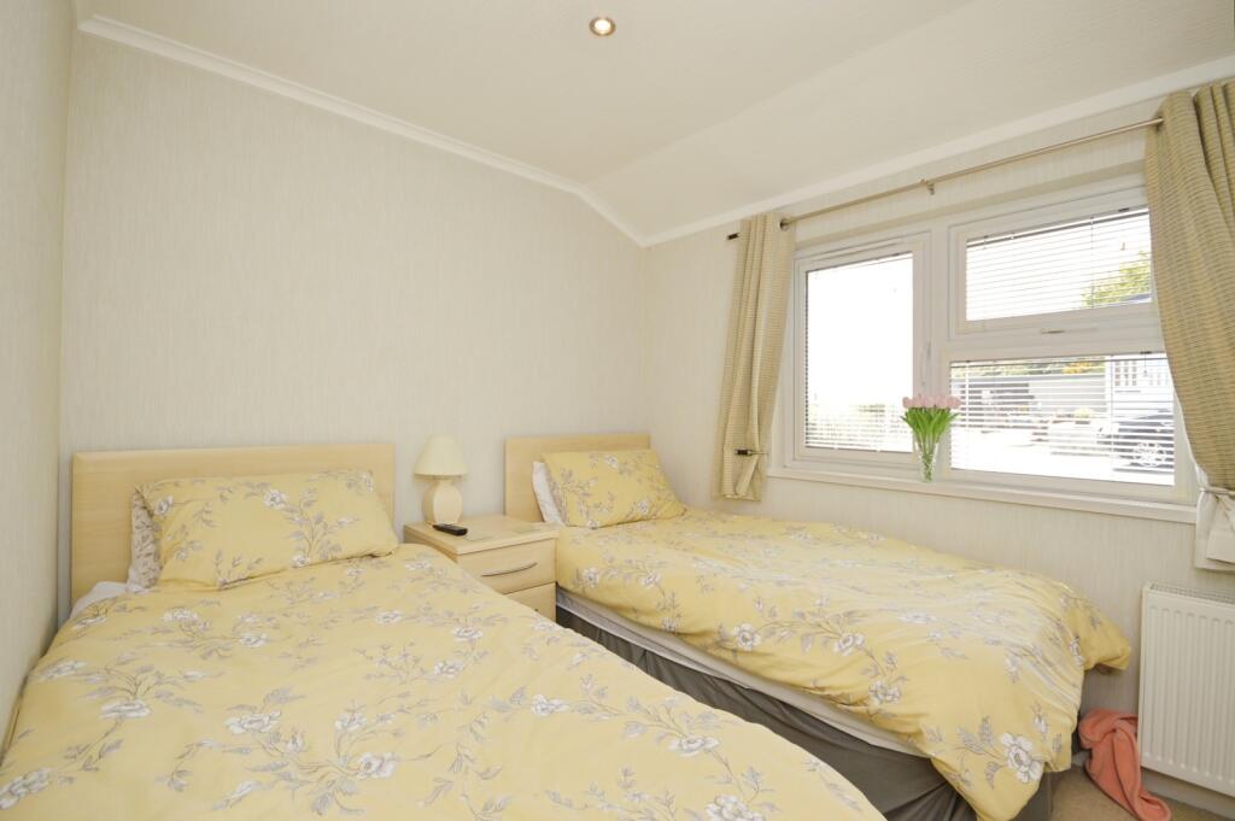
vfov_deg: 77.2
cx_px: 618
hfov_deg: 100.4
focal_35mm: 15
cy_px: 410
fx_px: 514
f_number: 7.1
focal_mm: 10
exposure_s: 1/50
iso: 100
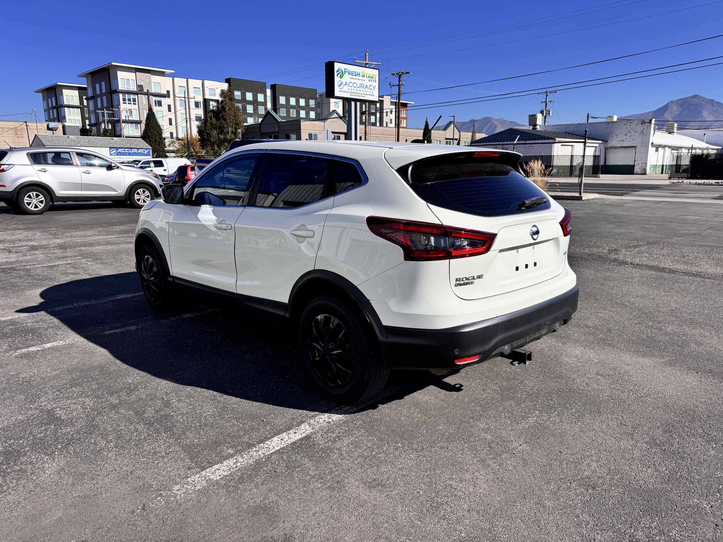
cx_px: 362
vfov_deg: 56.8
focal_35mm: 24
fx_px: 501
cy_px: 271
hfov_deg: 71.6
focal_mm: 6.76
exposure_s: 1/4950
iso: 80
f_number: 1.78
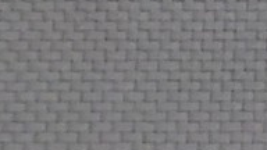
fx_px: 2081
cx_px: 552
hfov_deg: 7.1
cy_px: 29
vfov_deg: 4.1
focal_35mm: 294
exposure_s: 1/71
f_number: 1.8
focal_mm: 4.36
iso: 50
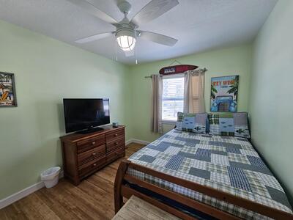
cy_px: 110
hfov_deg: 106.2
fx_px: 110
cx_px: 146
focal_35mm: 13
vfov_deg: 89.9
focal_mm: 2.2
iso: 100
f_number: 2.2
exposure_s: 1/60
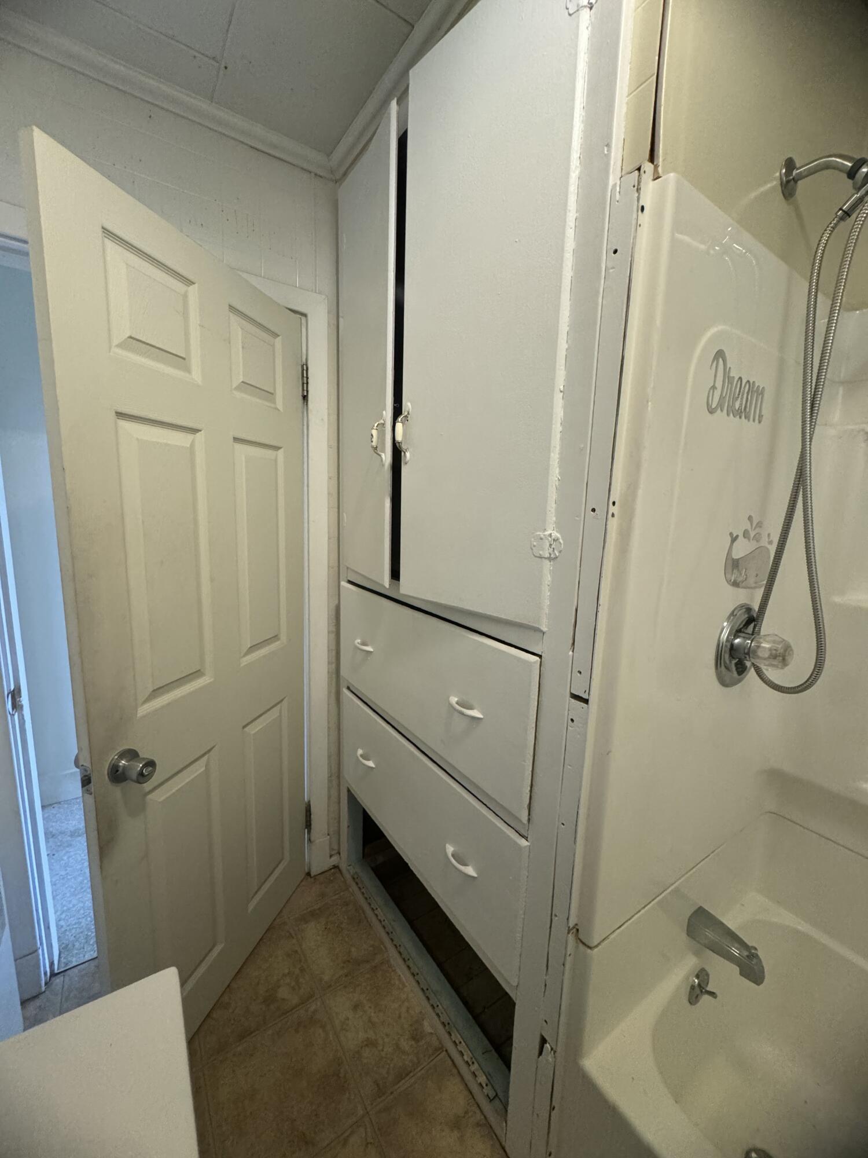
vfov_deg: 102.1
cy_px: 579
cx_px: 434
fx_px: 468
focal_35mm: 14
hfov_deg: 85.7
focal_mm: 2.22
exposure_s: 1/60
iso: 500
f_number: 2.2
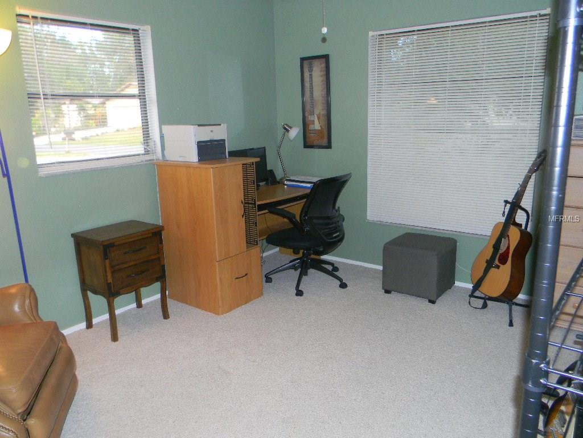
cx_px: 292
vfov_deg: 49.7
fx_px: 472
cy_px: 219
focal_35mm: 28
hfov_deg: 63.4
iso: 237
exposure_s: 1/26
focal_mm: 5
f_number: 3.5
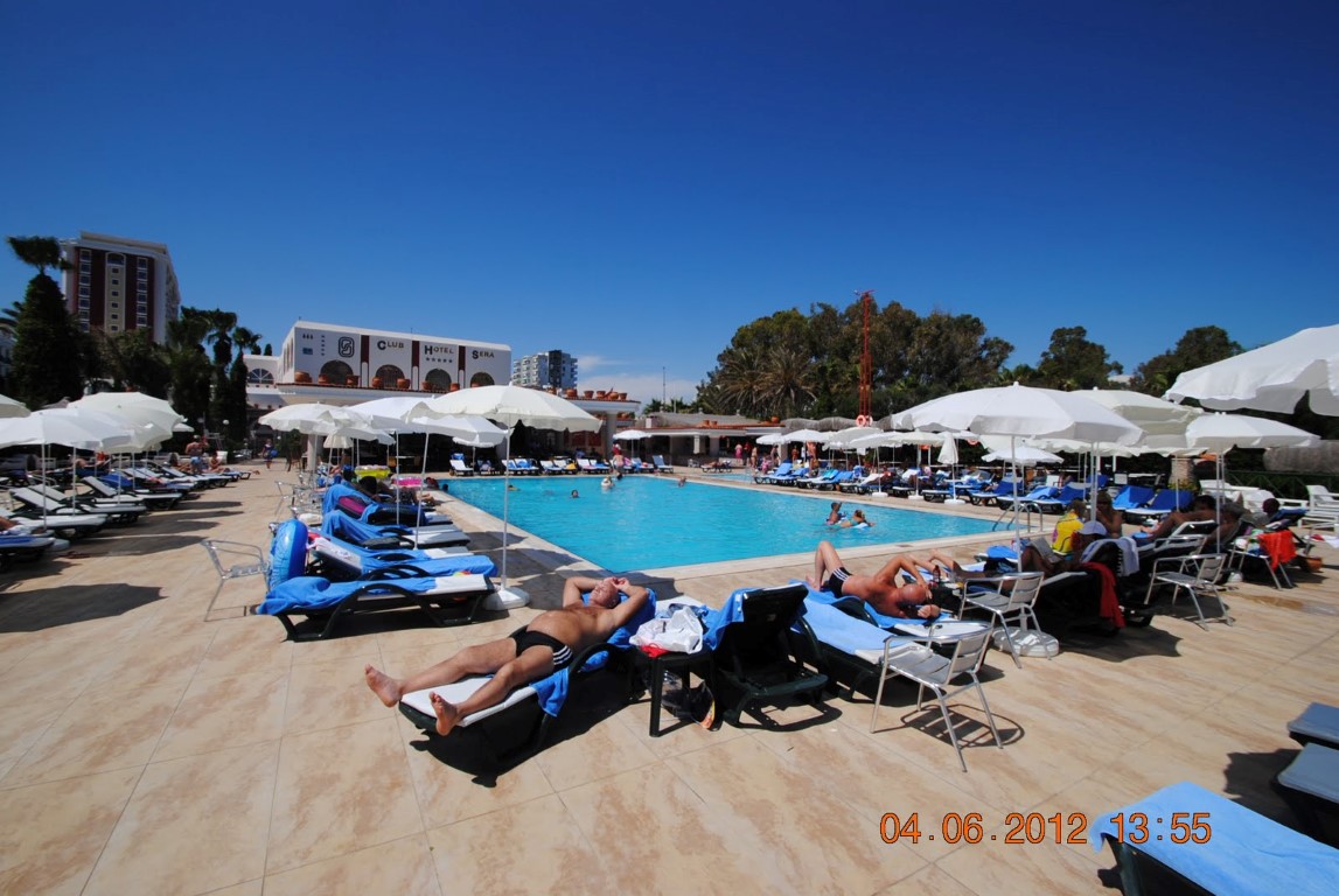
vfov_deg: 77.5
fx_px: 559
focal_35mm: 15
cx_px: 670
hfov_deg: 100.3
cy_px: 448
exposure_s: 1/400
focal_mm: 10
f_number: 10
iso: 100
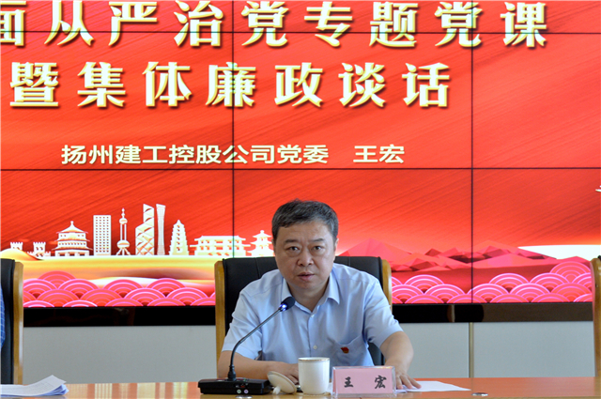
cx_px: 300
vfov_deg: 13.0
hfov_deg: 19.5
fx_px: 1751
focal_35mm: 105
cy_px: 200
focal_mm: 105
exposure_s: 1/100
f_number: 6.3
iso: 1250
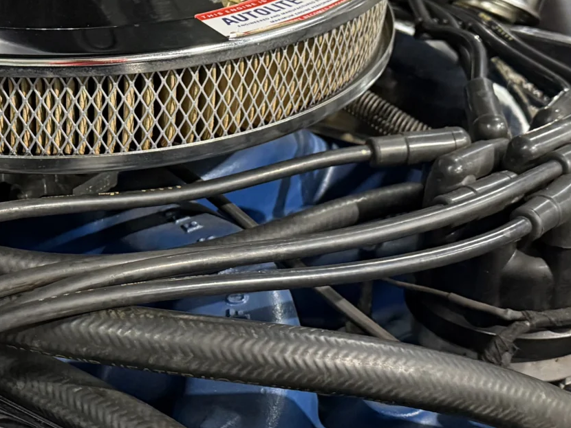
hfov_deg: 25.8
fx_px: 1221
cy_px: 218
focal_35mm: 74
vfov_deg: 19.9
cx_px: 109
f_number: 1.78
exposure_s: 1/33
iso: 1000
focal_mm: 6.76
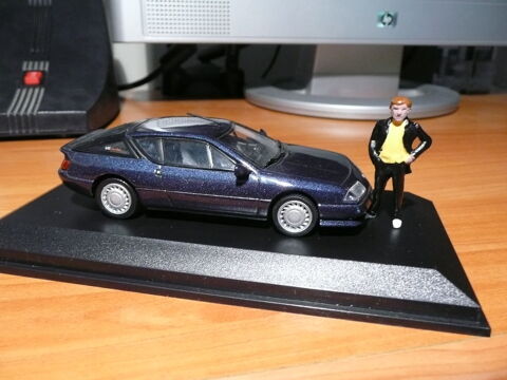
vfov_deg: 46.8
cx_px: 254
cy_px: 190
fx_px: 439
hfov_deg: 60.0
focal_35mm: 30
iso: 400
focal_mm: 4.9
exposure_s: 1/20
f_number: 3.4
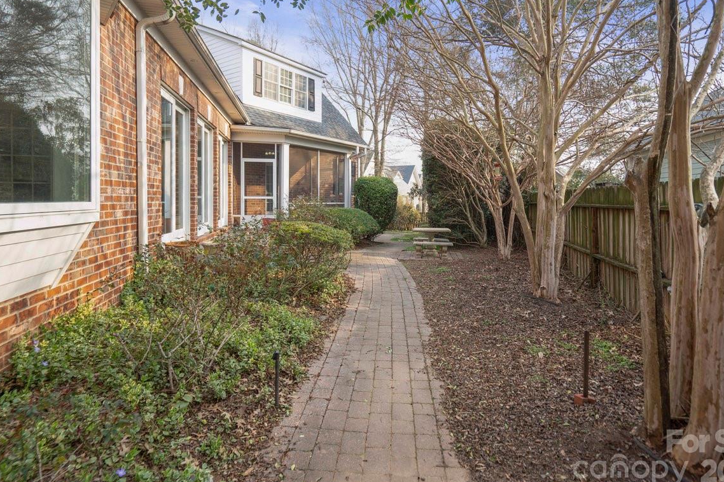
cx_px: 391
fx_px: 362
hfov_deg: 89.8
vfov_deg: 67.3
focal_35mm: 18
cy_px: 233
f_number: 4
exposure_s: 1/160
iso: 125
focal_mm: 16
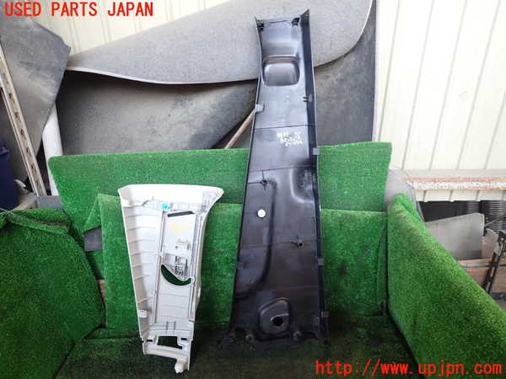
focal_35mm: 25
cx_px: 253
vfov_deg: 54.9
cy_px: 190
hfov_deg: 69.4
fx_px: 365
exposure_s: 1/60
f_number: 2
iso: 100
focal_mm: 4.5
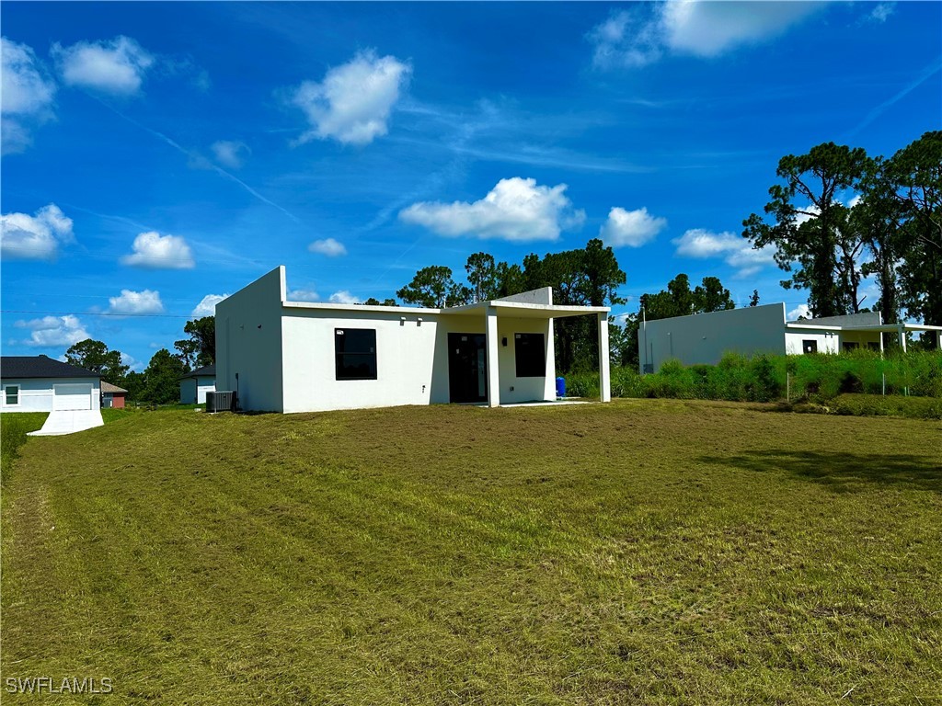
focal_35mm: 24
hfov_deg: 71.6
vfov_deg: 56.8
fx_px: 653
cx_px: 471
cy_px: 353
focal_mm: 6.86
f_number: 1.78
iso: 80
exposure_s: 1/7576
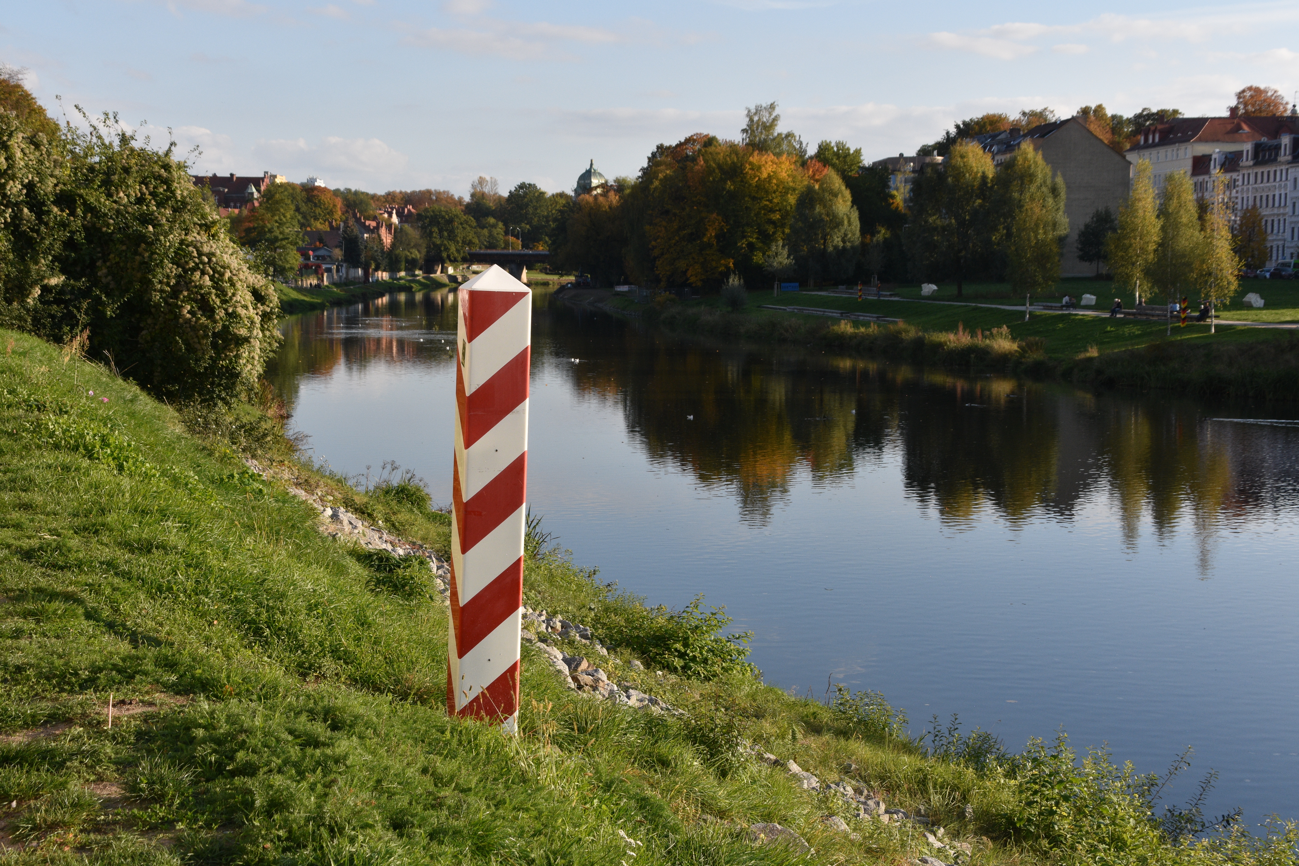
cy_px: 433
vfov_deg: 23.8
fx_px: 2057
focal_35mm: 57
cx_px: 650
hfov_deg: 35.1
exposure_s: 1/500
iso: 500
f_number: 8
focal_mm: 38
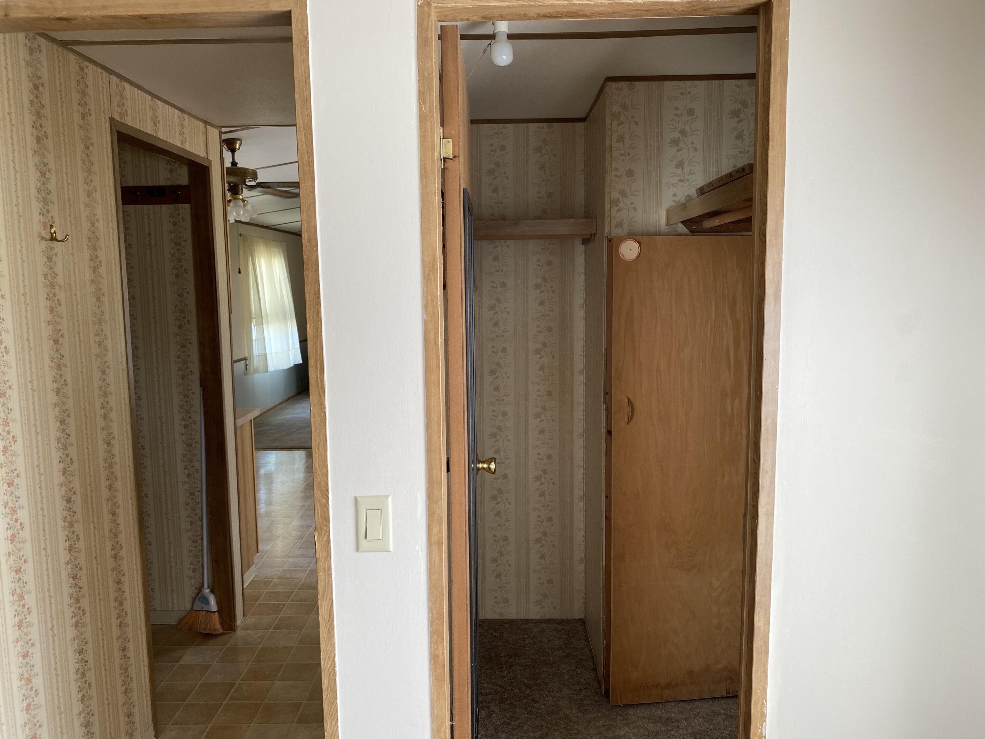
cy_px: 370
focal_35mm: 26
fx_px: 740
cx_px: 492
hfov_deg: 67.3
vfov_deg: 53.1
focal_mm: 4.25
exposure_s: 1/121
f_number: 1.8
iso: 80
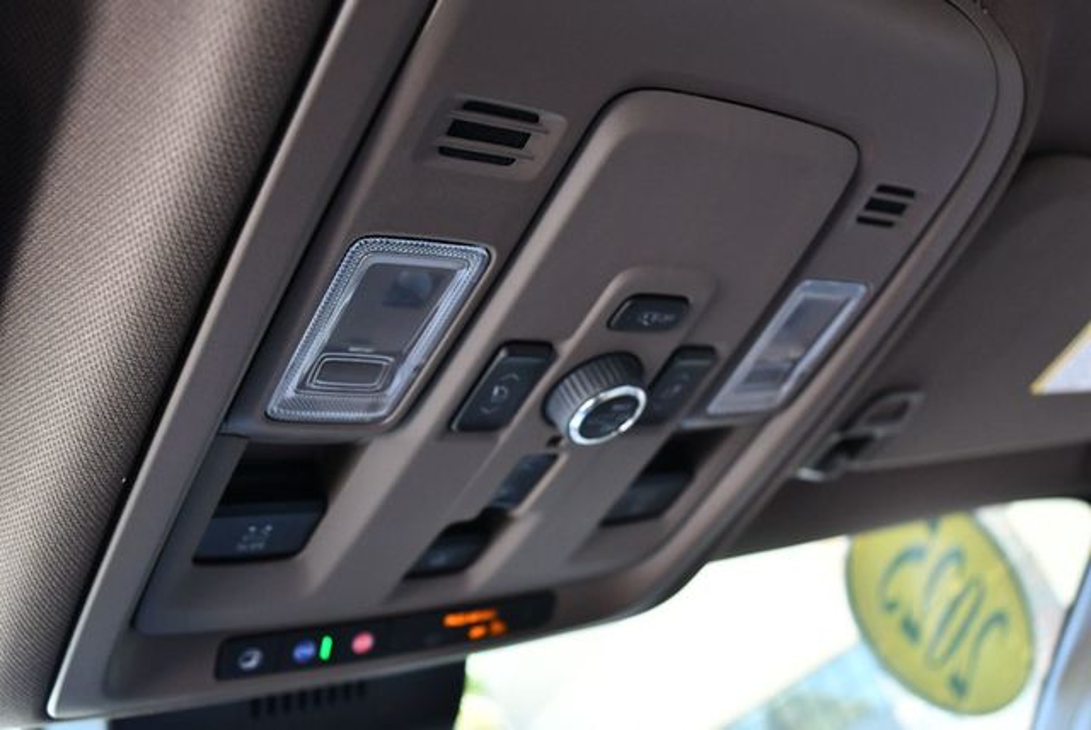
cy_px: 365
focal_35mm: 36
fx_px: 1092
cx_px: 546
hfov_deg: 53.1
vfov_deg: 36.9
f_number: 3.5
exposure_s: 1/250
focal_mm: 18
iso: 800
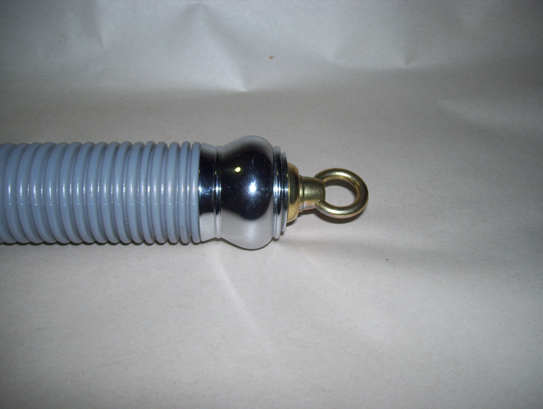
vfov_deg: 39.7
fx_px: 565
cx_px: 272
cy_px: 204
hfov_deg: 51.3
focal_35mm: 36
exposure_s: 1/60
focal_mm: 6
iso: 80
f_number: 2.7
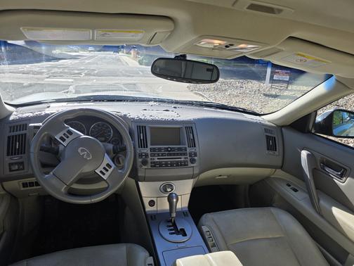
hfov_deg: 73.9
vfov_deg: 58.9
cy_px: 133
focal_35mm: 23
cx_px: 177
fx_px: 235
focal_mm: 6.3
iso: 80
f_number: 1.7
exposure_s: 1/2021
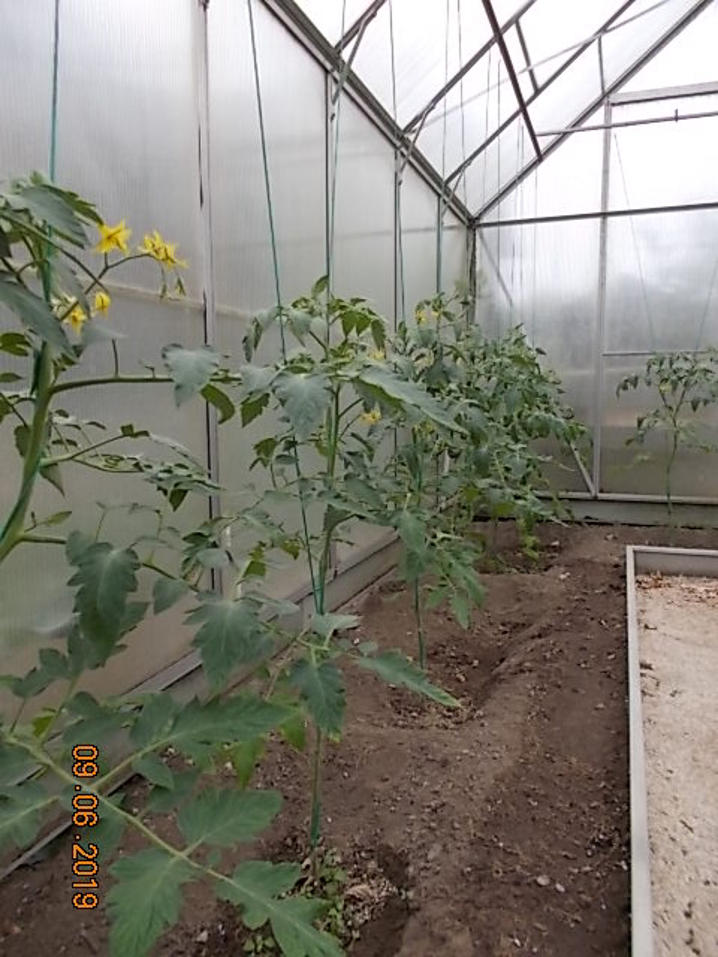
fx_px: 719
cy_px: 478
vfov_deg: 67.3
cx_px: 359
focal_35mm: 26
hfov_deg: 53.1
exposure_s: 1/125
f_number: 3.2
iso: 80
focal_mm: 4.6
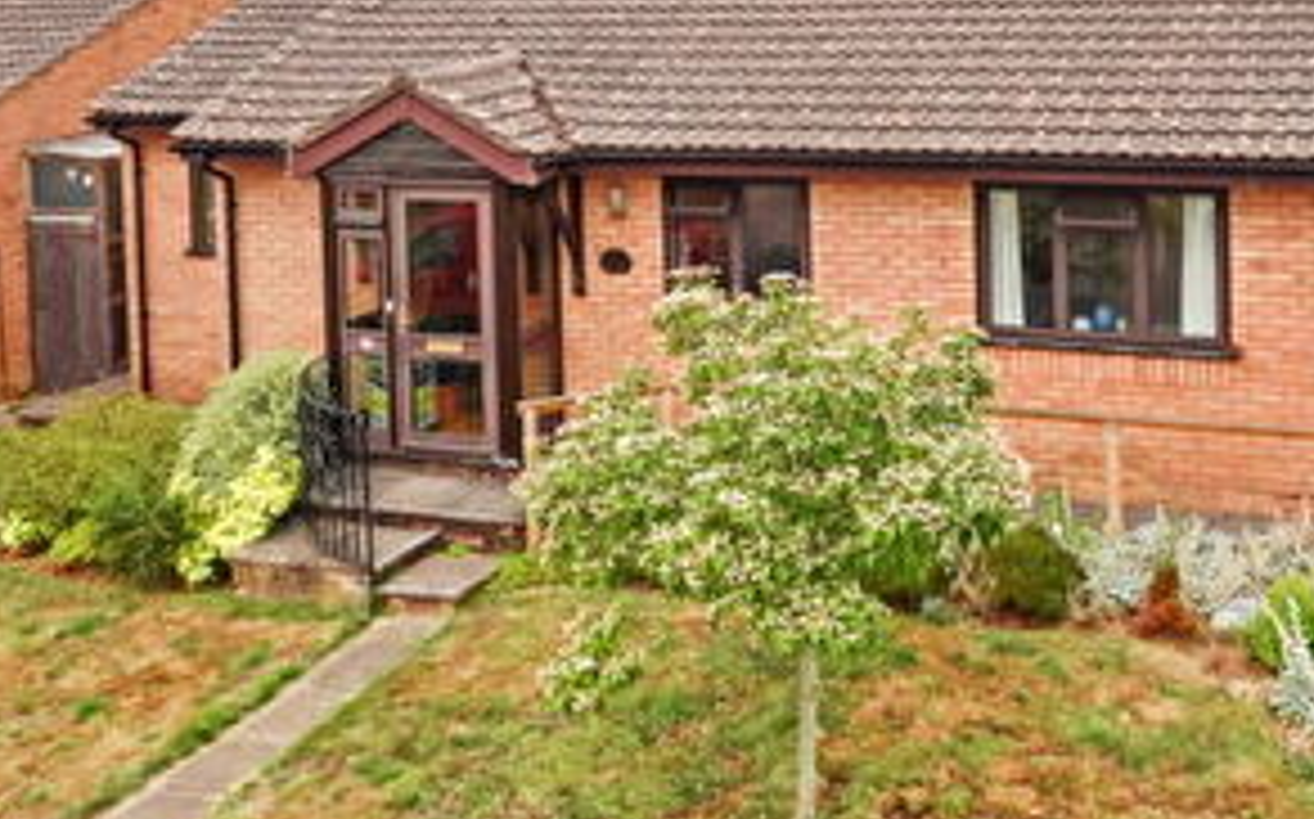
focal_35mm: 44
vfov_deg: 27.5
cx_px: 806
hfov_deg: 45.0
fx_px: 1574
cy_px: -2
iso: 100
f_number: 5.6
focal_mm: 12
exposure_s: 1/200
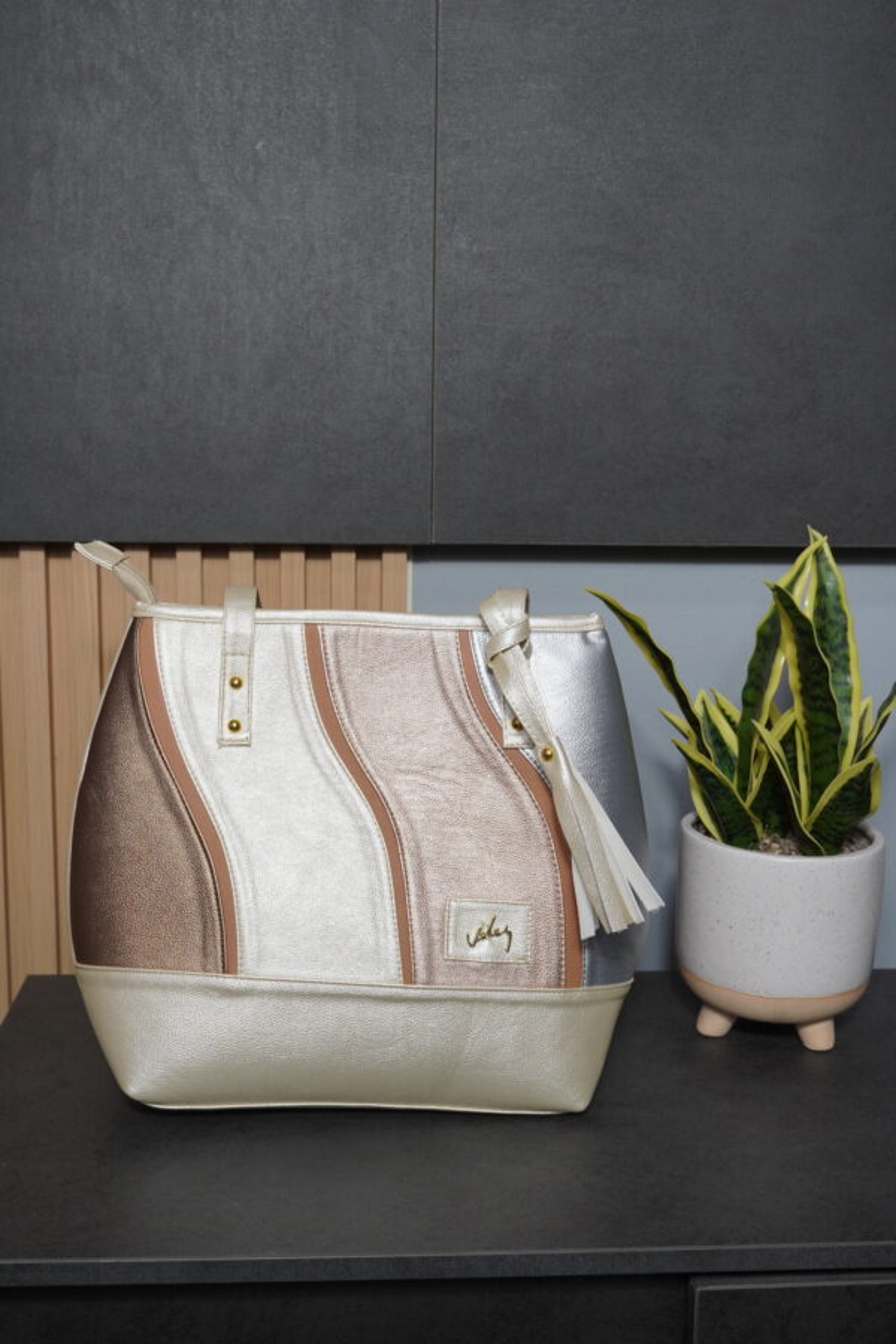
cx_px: 448
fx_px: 1512
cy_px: 672
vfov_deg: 47.9
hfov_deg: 33.0
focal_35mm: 40
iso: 800
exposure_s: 1/160
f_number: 4.5
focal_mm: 27
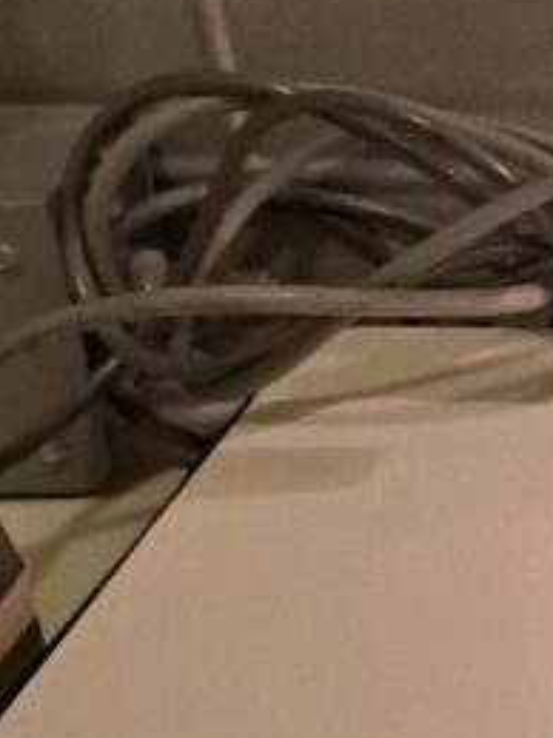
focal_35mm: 95
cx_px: 1046
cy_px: 504
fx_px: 2025
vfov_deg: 20.6
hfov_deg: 13.6
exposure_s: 1/50
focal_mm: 5.23
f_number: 1.8
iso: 250
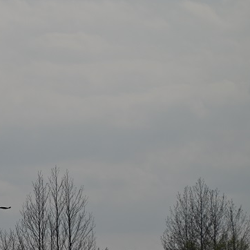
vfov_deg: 2.5
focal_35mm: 704
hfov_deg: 2.5
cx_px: -50
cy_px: 183
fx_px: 5752
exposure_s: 1/2000
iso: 100
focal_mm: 300
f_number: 8
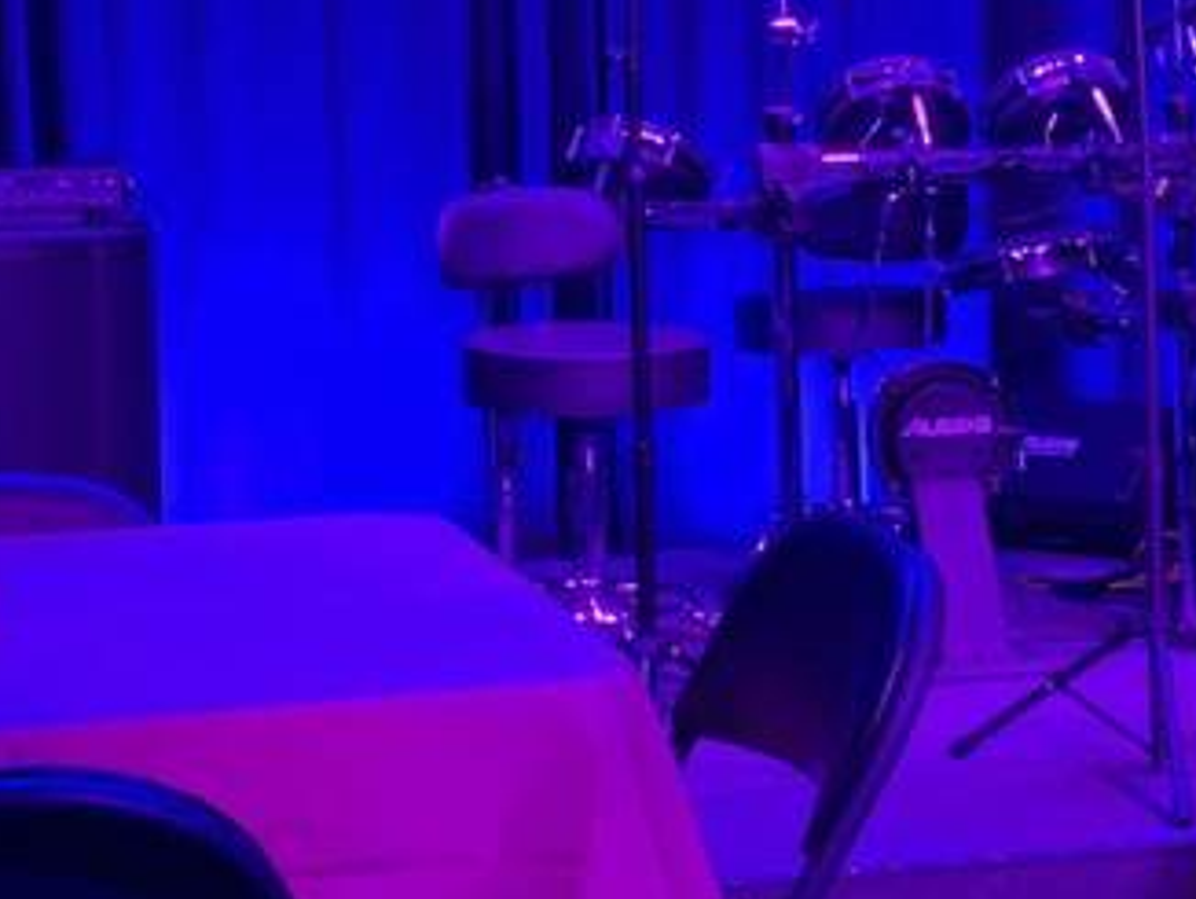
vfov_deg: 14.5
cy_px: 290
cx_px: 910
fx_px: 3527
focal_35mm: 102
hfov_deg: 19.1
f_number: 1.8
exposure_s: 1/24
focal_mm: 4.25
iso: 400
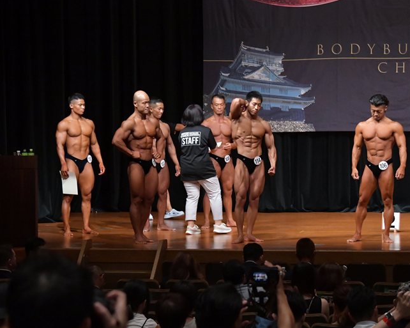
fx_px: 1856
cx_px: 216
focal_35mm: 153
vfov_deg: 10.1
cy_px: 164
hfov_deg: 12.6
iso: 6400
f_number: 5.6
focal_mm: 90
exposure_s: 1/400
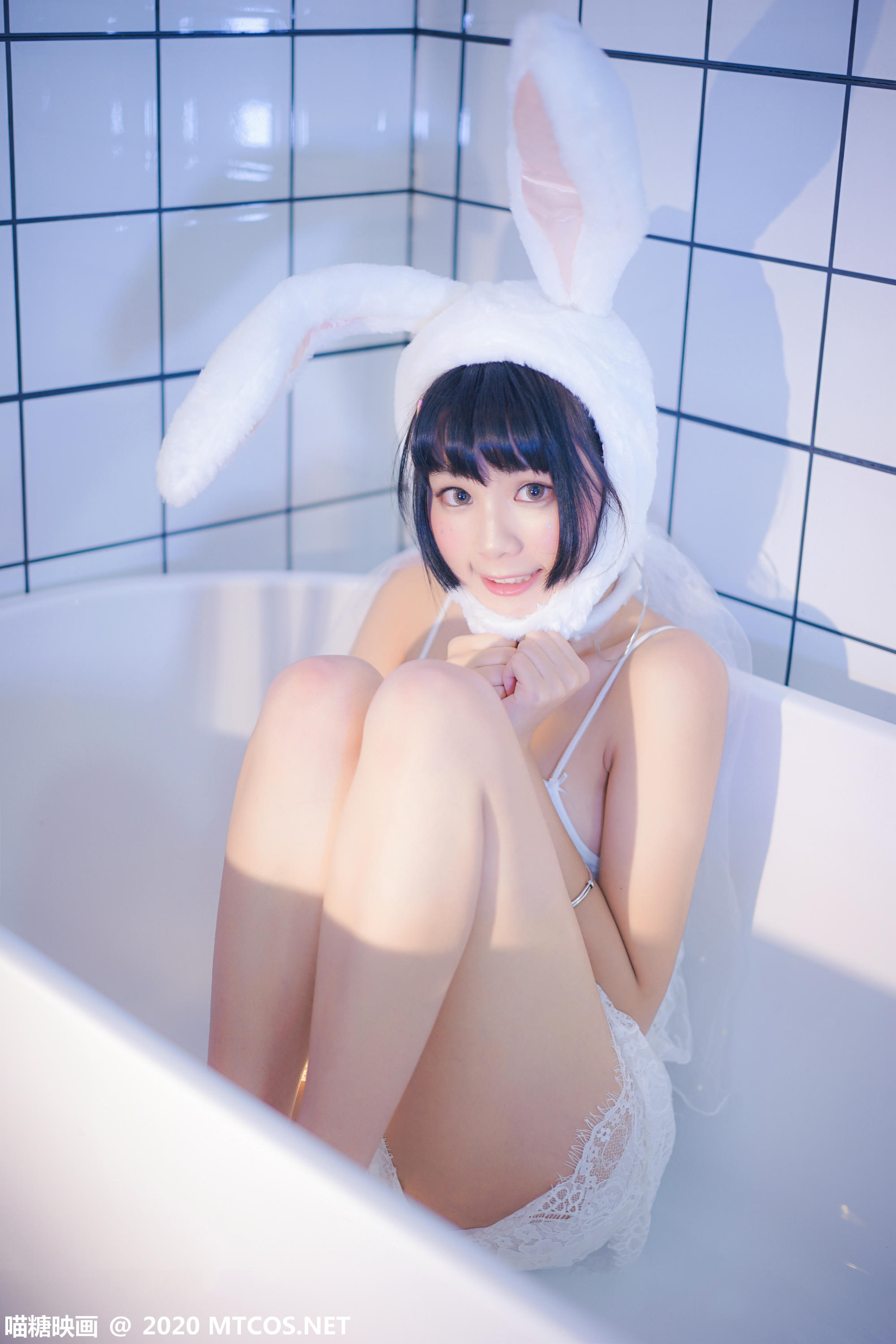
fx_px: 2053
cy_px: 672
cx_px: 448
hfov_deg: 24.6
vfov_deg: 36.2
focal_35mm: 55
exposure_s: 1/80
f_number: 1.8
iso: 200
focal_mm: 55
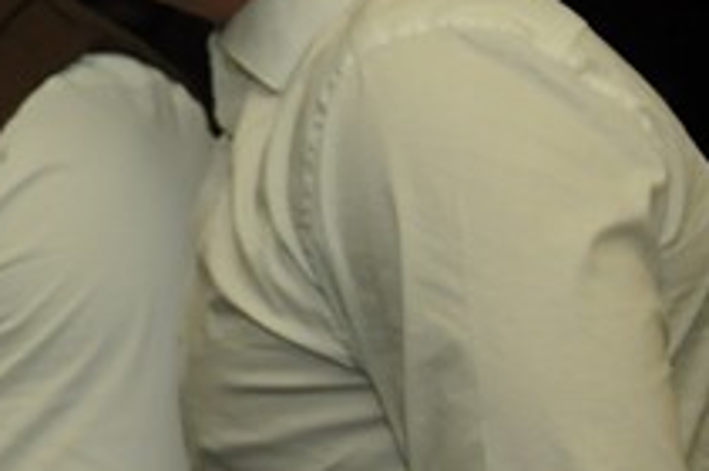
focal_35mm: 228
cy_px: 111
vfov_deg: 6.0
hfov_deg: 8.7
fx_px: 4483
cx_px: -534
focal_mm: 32
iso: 800
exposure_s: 1/60
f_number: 4.5
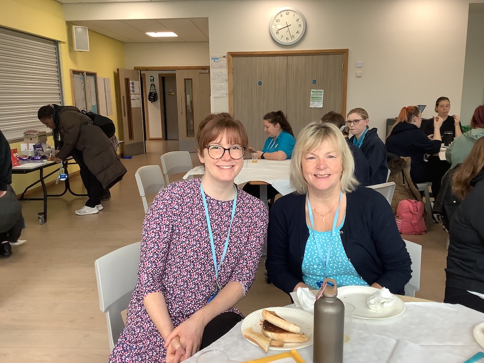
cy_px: 182
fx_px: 433
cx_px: 242
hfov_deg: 58.4
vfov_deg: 45.4
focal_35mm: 31
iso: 100
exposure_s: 1/50
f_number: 2.4
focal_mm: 3.3
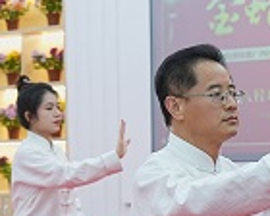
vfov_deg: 10.8
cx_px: 12
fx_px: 1127
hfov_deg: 13.5
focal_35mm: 141
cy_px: 258
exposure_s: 1/250
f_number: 2.8
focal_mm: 35
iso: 1600
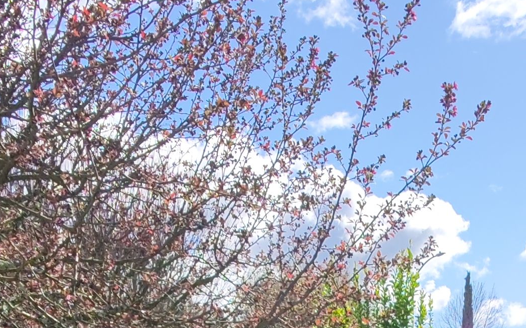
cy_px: 640
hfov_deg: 31.0
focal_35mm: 65
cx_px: 390
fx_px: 932
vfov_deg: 16.0
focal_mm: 16
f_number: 2.55
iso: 105
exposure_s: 1/120
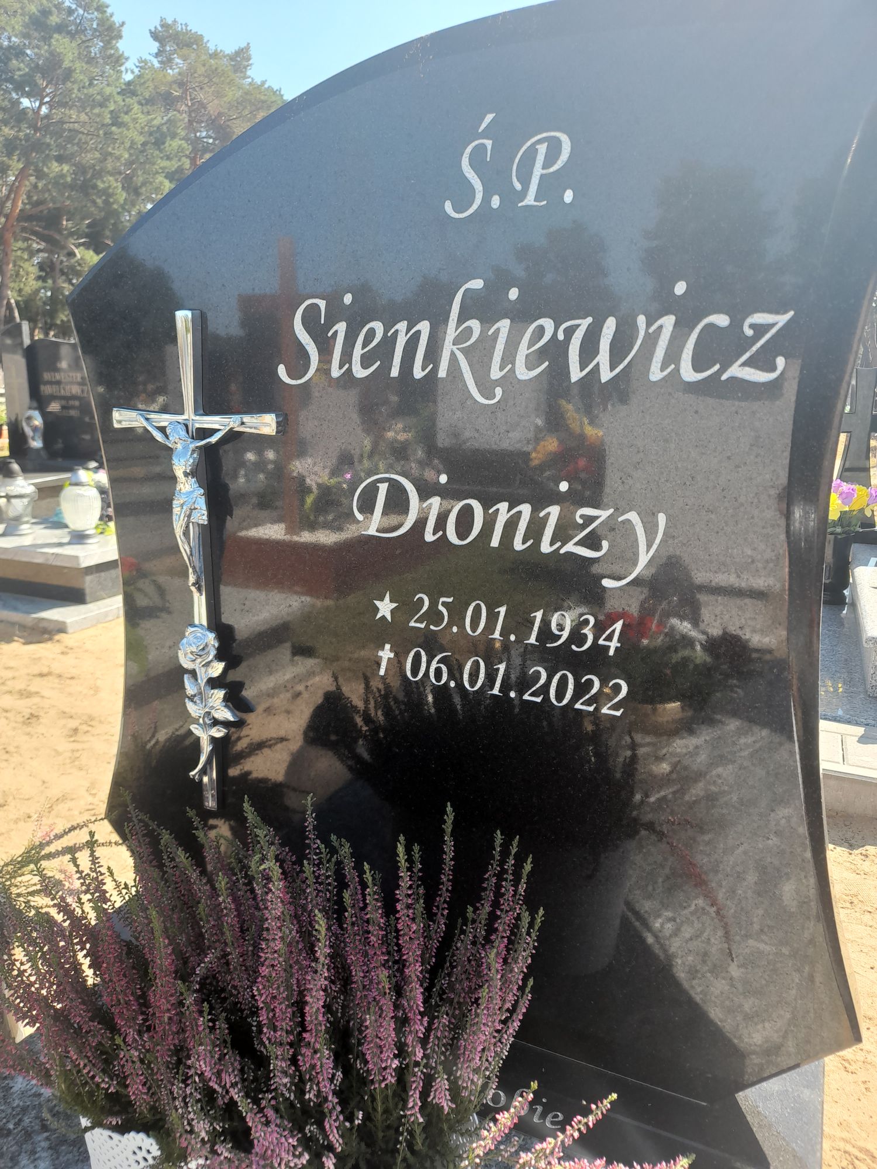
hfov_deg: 54.9
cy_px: 584
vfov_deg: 69.4
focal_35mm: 25
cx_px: 438
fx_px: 845
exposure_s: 1/133
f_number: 2
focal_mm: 4.6
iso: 20
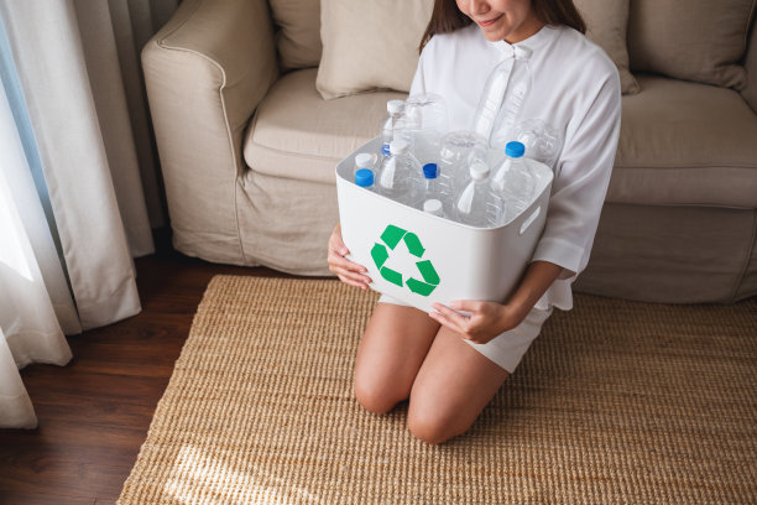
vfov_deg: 37.9
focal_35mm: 35
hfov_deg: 54.4
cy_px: 252
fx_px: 736
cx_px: 378
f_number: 2
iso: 200
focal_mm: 23
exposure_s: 1/800
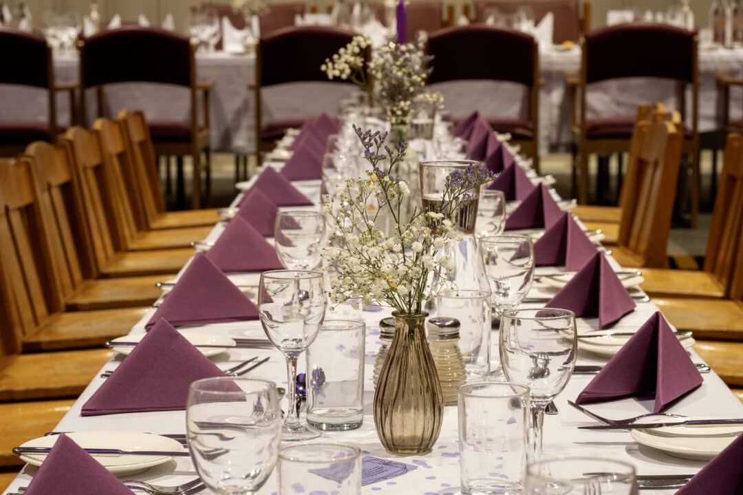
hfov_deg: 23.4
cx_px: 372
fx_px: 1795
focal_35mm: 87
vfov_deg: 15.7
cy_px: 248
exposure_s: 1/1.25
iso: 200
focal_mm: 87
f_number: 11
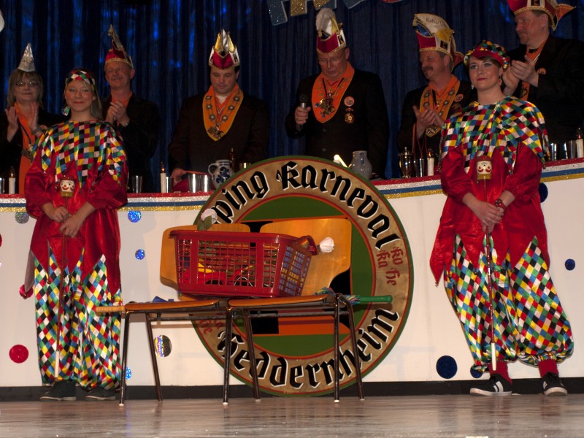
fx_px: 1248
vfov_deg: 19.9
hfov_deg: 26.3
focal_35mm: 74
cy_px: 219
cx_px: 292
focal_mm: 37
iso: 100
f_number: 5.4
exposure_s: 1/80
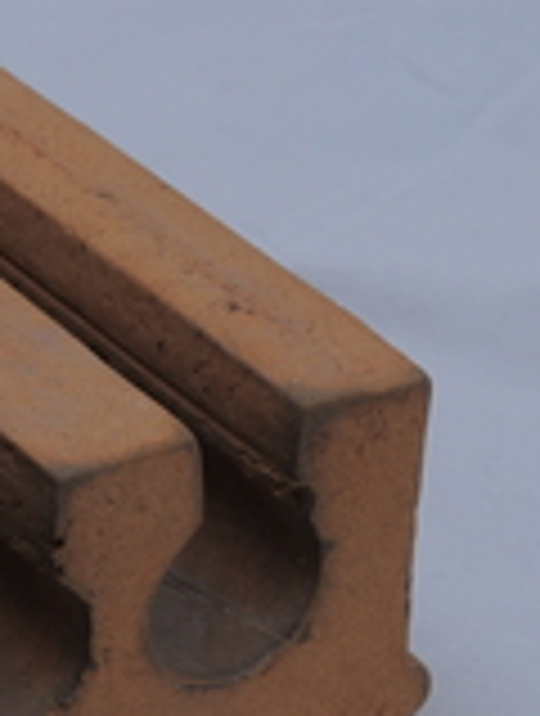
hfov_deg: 6.5
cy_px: 504
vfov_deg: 8.7
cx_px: -400
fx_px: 4682
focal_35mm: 226
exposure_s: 1/160
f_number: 14
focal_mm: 50
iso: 200
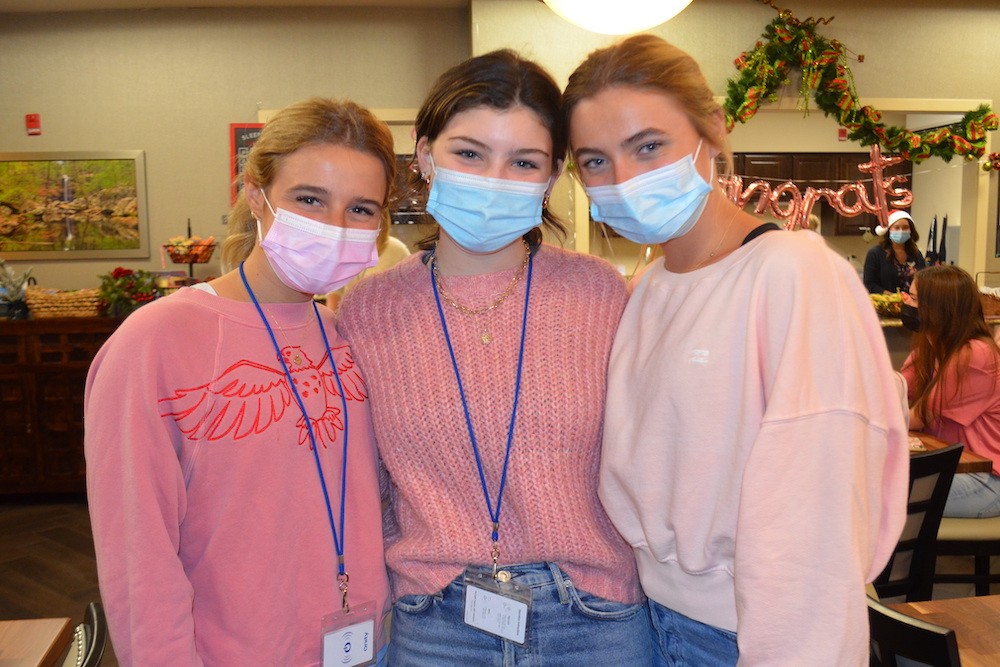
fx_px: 750
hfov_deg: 67.4
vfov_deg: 47.9
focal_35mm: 27
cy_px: 334
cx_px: 500
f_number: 3.5
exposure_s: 1/60
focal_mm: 18
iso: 1000
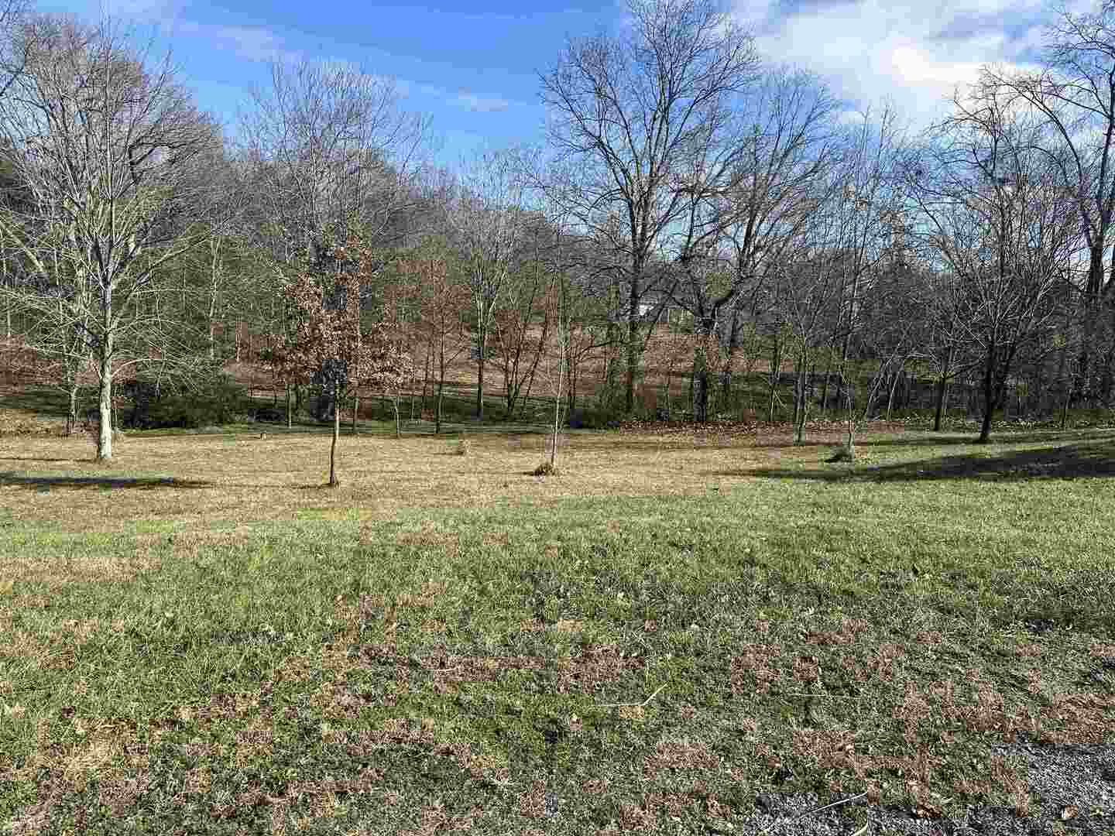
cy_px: 418
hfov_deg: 71.6
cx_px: 558
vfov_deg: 56.8
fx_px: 773
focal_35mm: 24
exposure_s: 1/2882
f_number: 1.78
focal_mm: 6.86
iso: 80
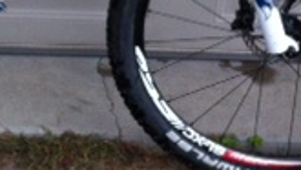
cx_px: 9
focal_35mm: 148
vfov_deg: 8.1
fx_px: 1182
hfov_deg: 14.3
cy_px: -58
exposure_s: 1/670
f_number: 2.8
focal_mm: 3.85
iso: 80
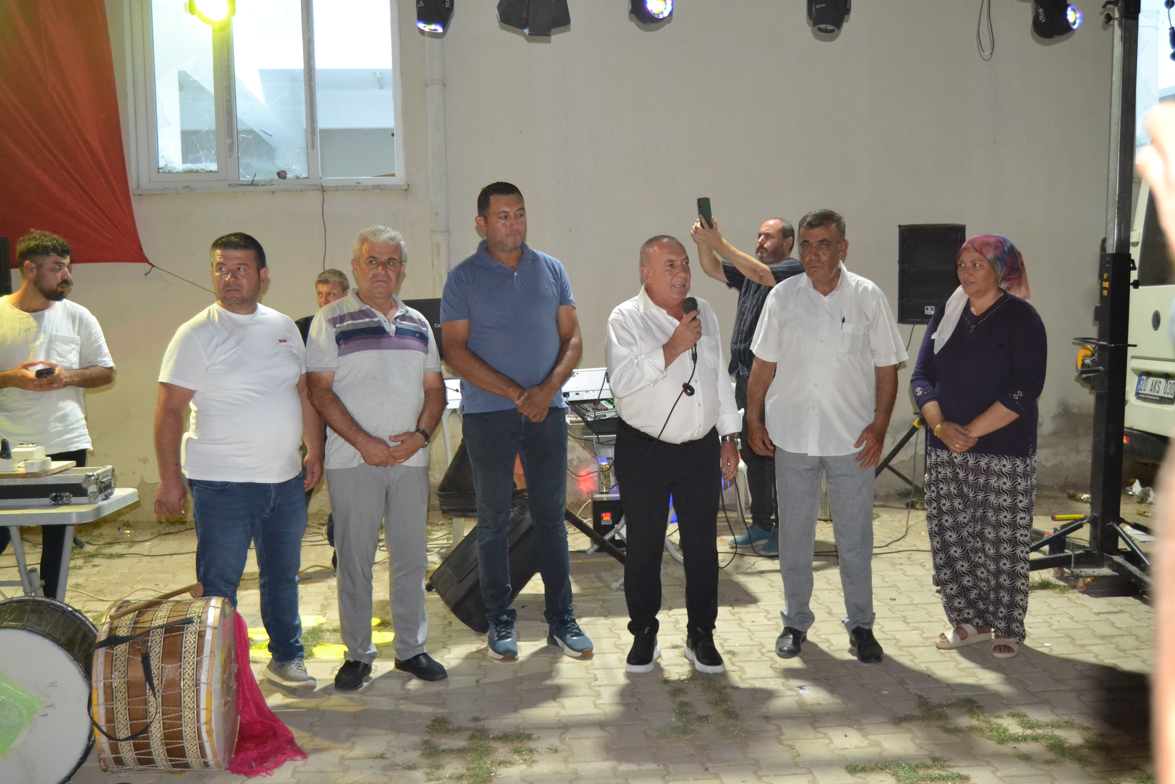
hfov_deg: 53.1
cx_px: 588
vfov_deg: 36.9
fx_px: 1175
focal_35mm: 36
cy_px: 392
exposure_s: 1/60
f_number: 3.8
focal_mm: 24
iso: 2800
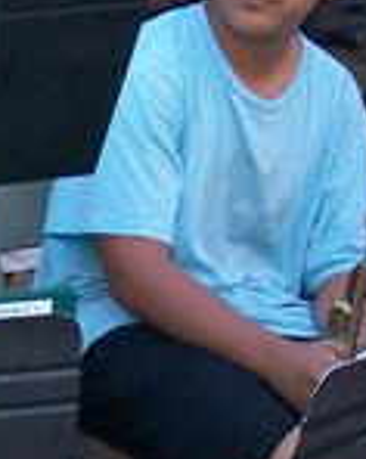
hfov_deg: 4.7
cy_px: 347
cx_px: -239
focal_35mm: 325
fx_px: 4410
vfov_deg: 6.0
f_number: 4.6
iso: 160
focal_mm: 13.7
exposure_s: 1/80
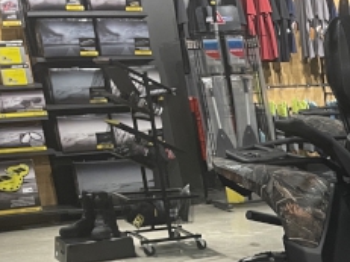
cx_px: 583
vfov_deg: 15.6
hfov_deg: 18.3
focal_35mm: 90
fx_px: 910
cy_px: 341
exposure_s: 1/60
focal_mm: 4.2
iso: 125
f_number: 1.6
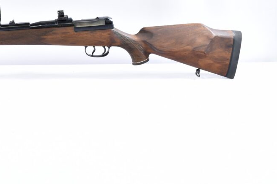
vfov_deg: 24.2
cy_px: 38
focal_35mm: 55
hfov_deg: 34.3
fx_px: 423
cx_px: 28
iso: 640
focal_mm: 20
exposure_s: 1/20
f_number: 5
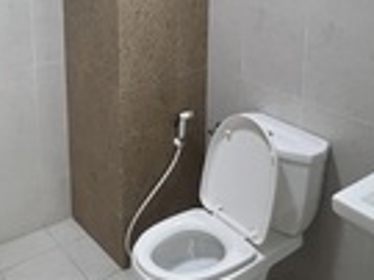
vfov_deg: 31.3
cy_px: 26
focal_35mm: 44
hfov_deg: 42.1
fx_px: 475
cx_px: 109
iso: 160
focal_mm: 1.57
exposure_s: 1/50
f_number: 1.8
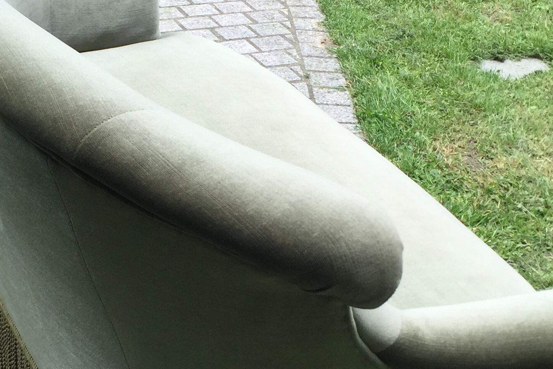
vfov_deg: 18.4
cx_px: 225
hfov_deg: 27.3
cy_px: 211
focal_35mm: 74
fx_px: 1137
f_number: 2.2
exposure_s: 1/879
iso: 32
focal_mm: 4.15
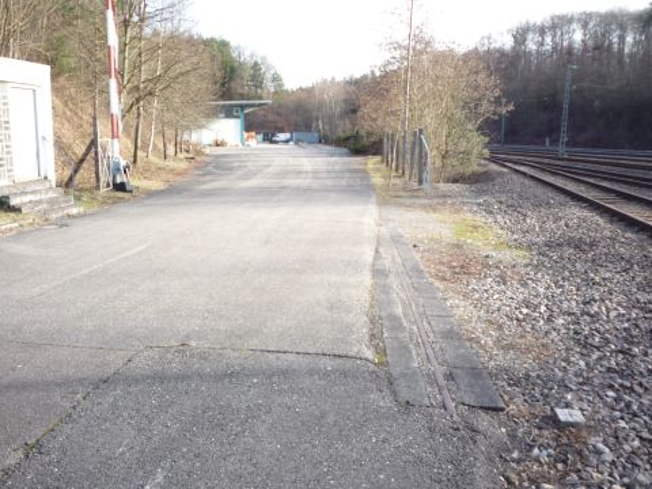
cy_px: 244
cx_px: 326
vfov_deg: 44.2
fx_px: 603
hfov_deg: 56.8
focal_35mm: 32
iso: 100
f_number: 4
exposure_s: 1/100
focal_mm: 5.2
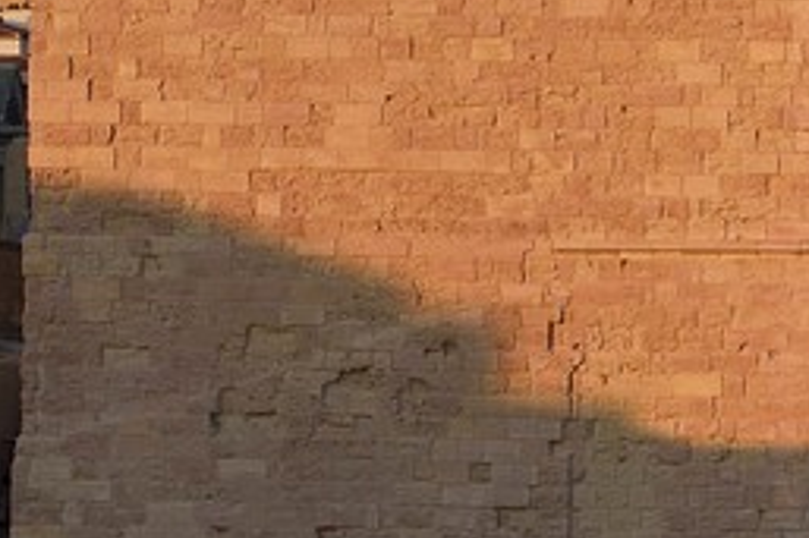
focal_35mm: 810
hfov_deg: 2.5
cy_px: 63
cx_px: 2386
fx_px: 18190
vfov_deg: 1.7
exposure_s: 1/320
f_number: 6.3
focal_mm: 130
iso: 200
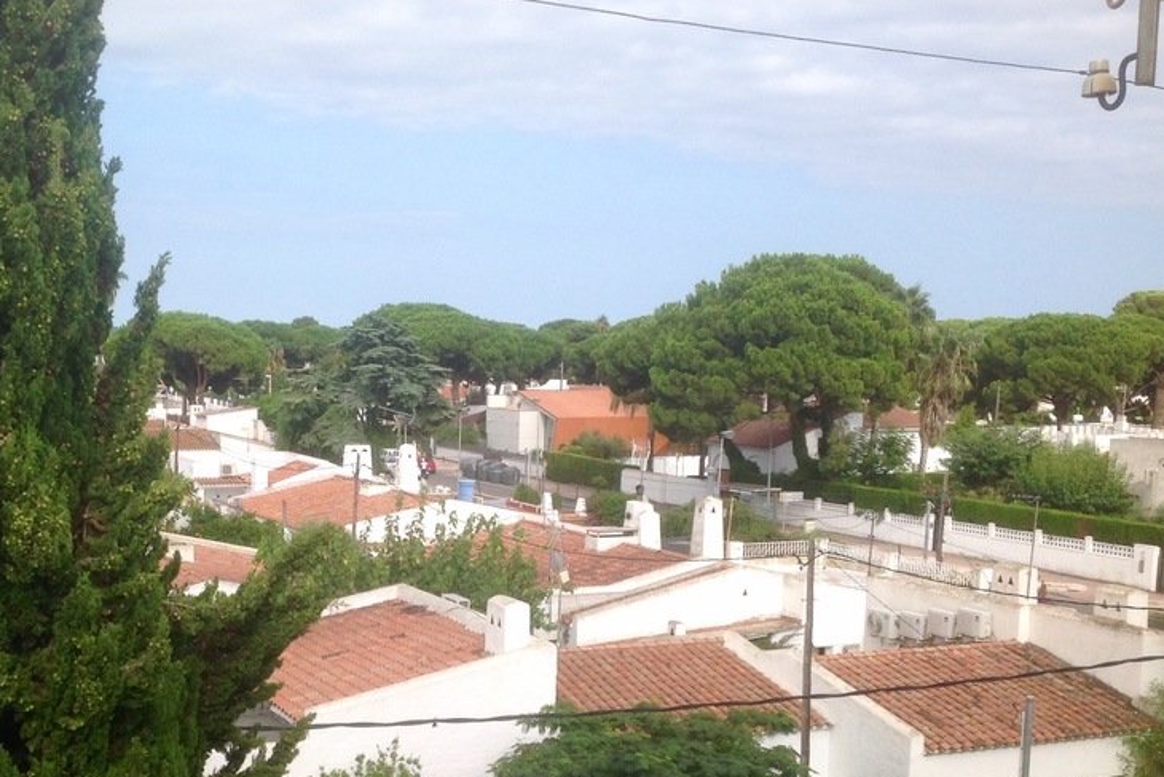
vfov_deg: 26.2
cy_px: 556
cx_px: 421
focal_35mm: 51
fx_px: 1649
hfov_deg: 38.6
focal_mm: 4.28
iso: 50
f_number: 2.4
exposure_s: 1/1374
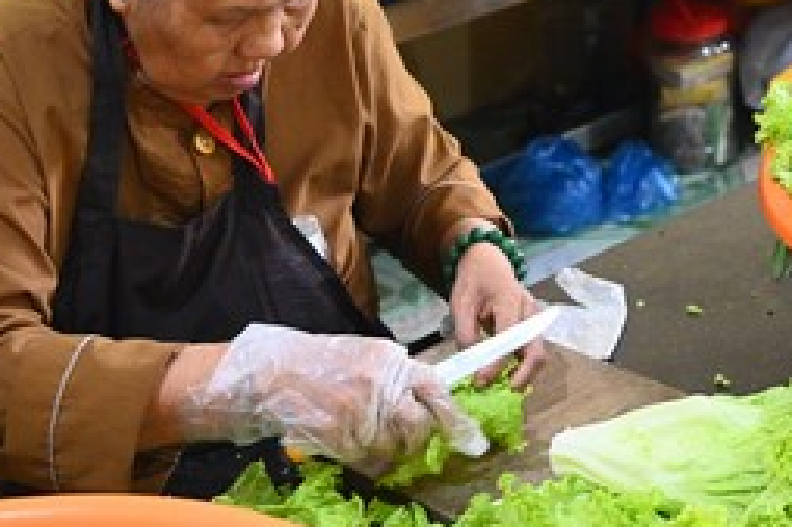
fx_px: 1913
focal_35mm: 87
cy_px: -69
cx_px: 817
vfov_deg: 15.2
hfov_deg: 22.4
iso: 6400
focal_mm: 34
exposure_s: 1/125
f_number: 4
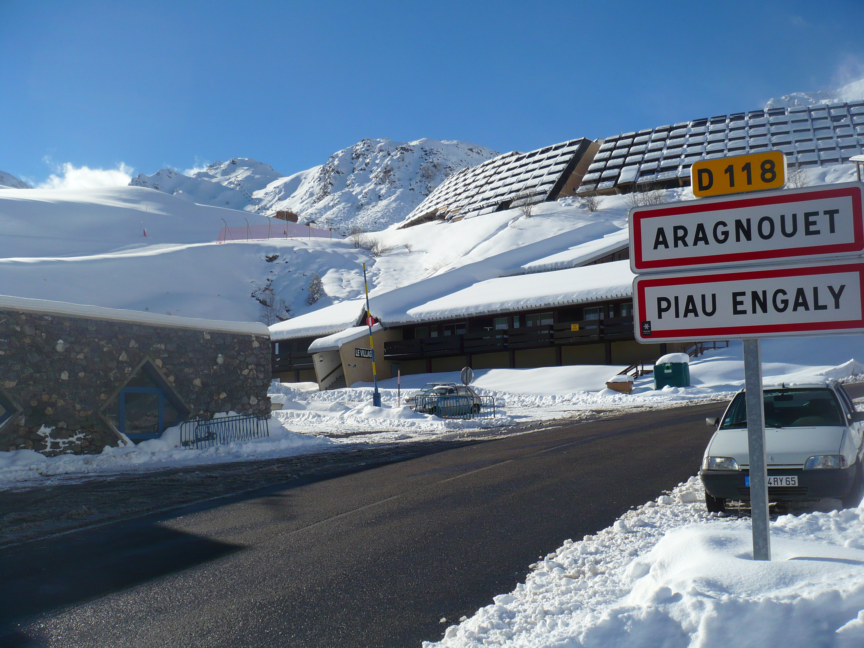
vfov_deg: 39.7
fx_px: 899
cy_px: 324
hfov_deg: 51.4
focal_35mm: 36
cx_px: 432
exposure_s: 1/400
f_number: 8
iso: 100
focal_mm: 6
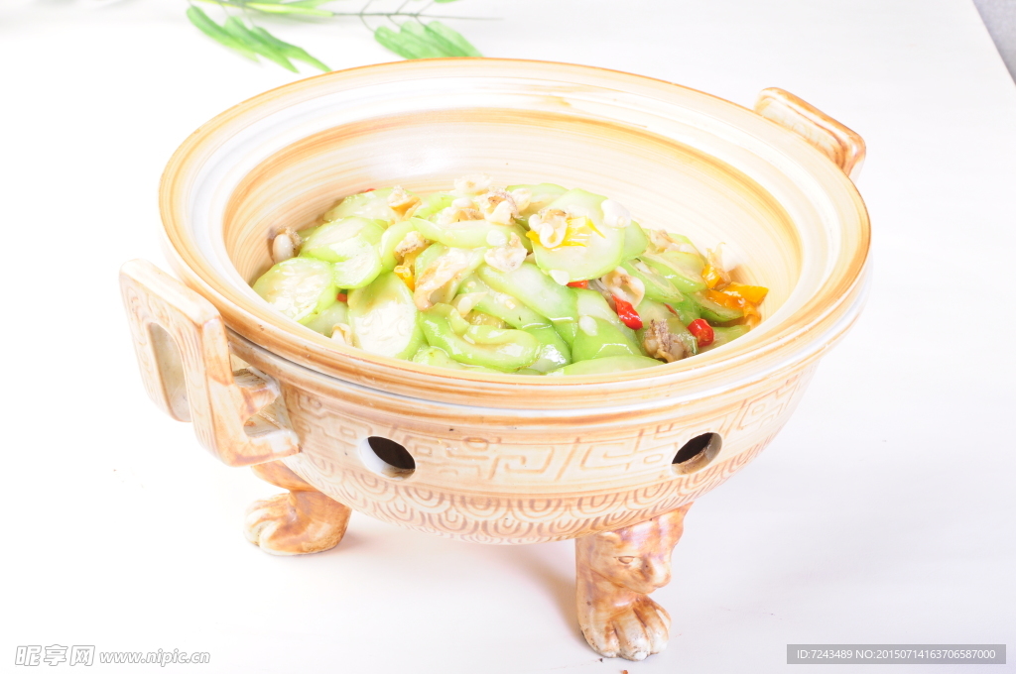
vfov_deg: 17.4
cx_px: 508
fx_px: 2199
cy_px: 337
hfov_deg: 26.0
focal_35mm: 78
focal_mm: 52
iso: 640
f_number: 9
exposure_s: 1/100
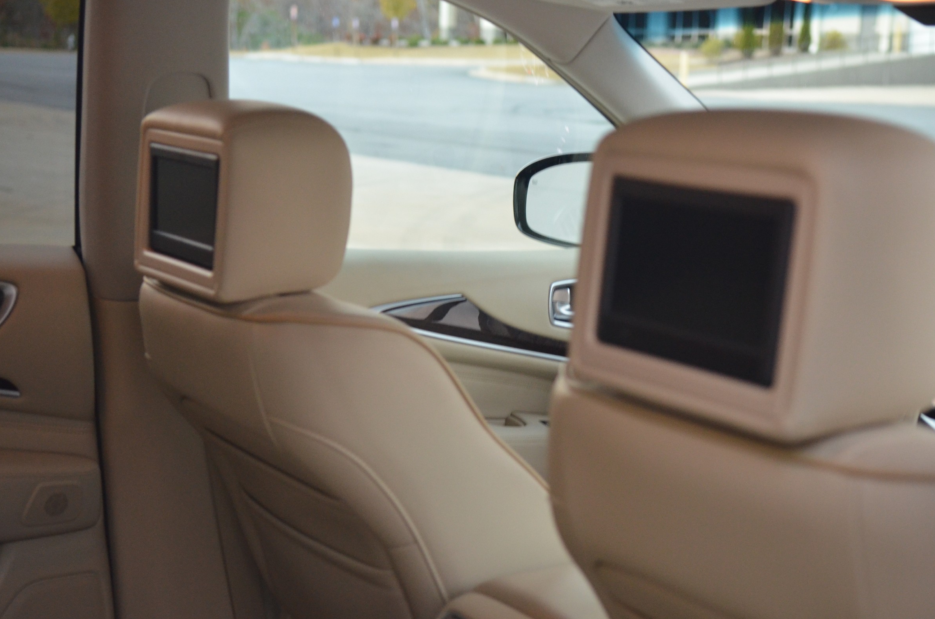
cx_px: 485
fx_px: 1555
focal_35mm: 60
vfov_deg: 22.5
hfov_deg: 33.5
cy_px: 294
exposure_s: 1/60
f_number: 2.8
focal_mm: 38
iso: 1600
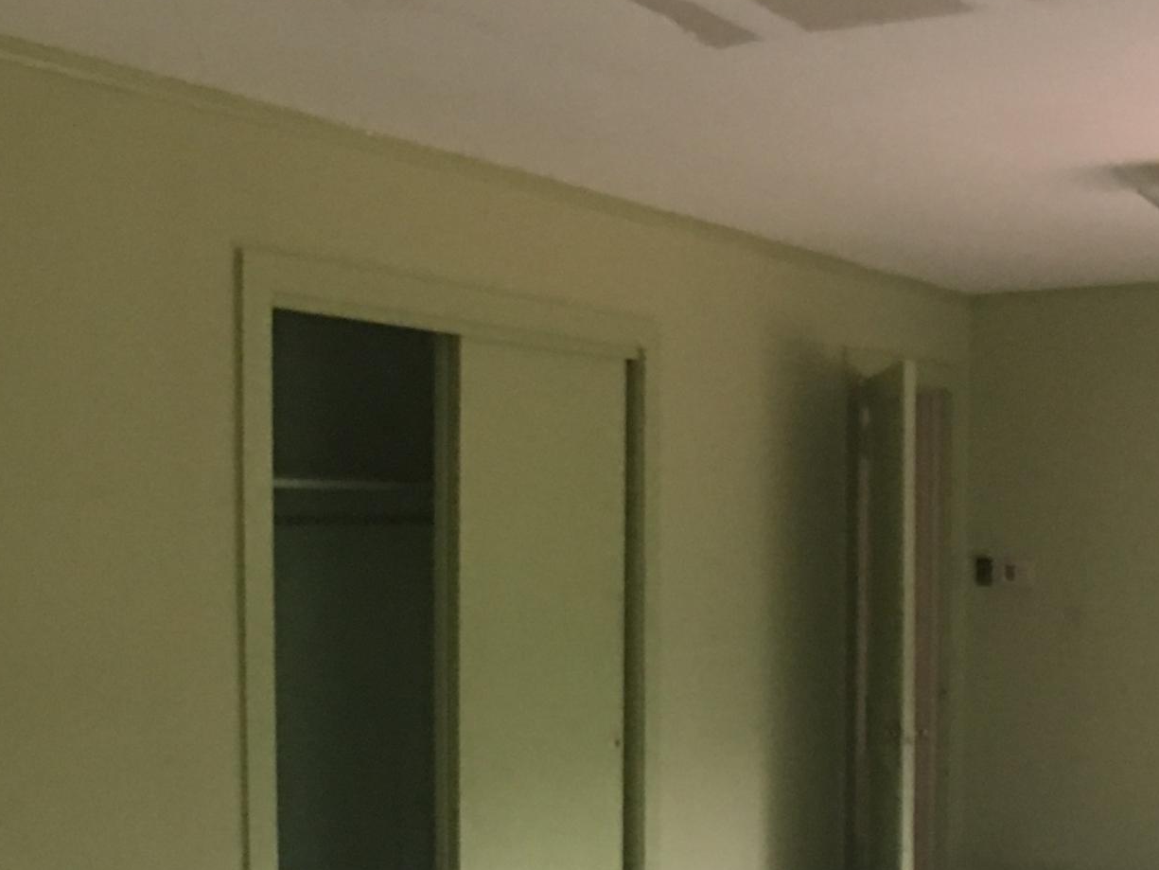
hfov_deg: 27.3
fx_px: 2377
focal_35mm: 71
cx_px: 712
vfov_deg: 20.6
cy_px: 643
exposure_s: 1/4
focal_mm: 4.15
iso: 80
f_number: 2.2
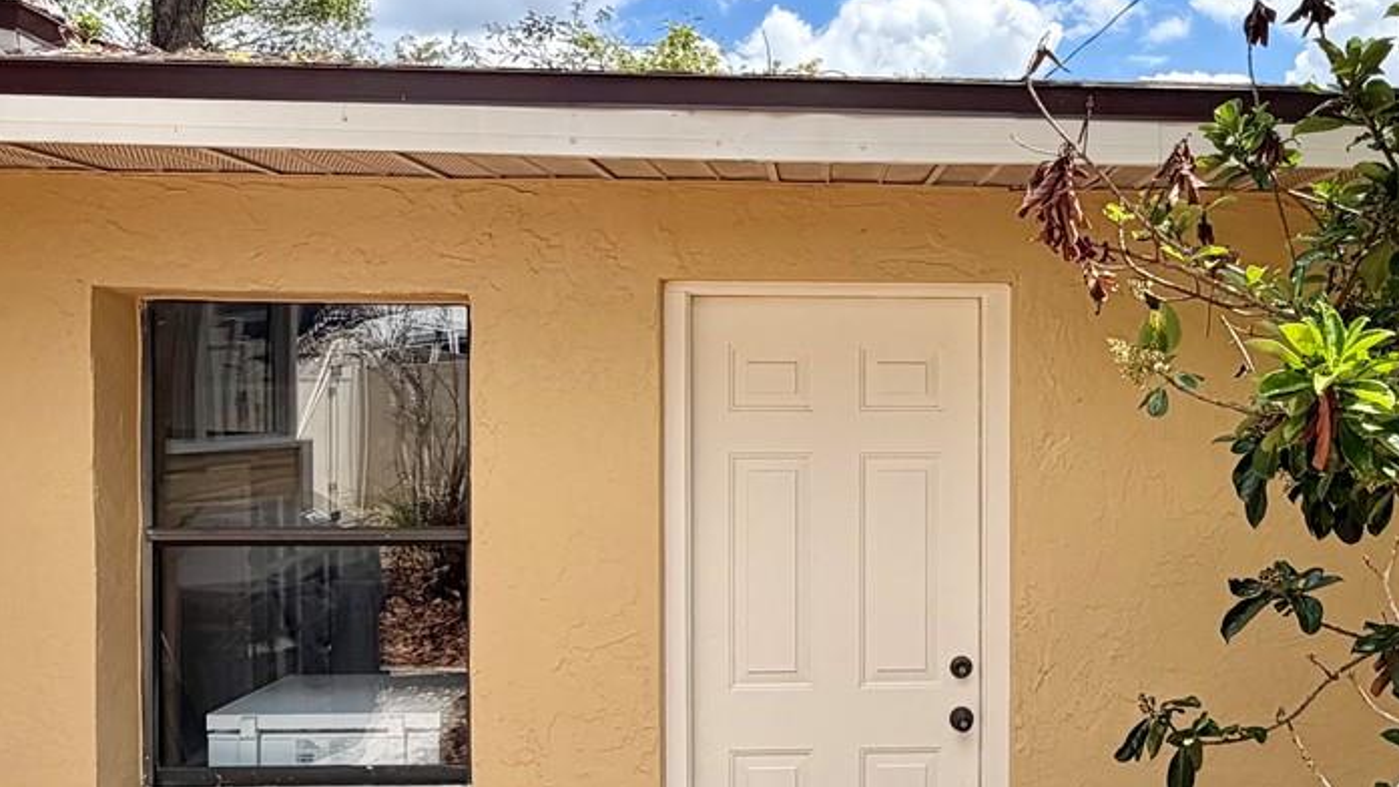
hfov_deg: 55.5
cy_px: 422
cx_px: 925
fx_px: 1298
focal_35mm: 35
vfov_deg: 33.7
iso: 40
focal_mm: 2.22
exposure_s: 1/770
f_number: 2.2
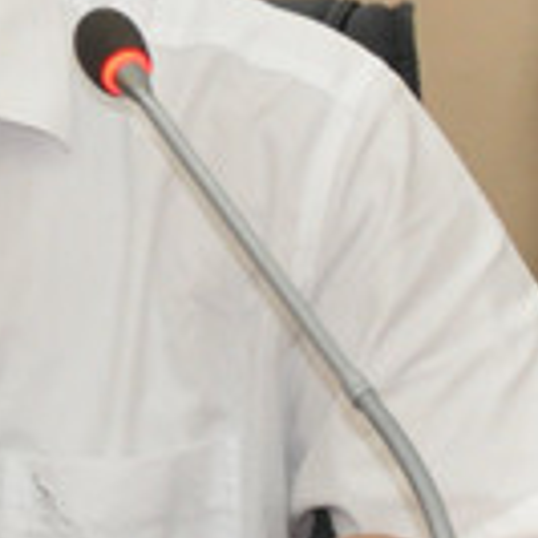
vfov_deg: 5.2
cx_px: -113
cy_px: 121
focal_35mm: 334
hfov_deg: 5.2
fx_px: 5873
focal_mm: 58
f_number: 5
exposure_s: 1/60
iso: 1000
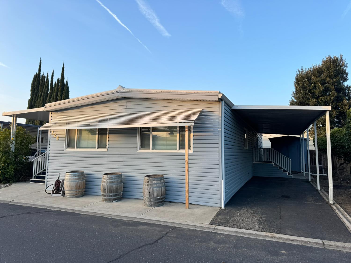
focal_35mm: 24
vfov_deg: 56.8
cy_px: 132
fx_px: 243
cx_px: 176
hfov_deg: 71.6
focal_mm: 6.76
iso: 80
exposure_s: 1/938
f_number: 1.78
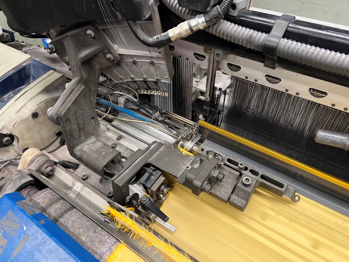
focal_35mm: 26
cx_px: 174
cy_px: 131
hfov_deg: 67.3
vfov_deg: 53.1
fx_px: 262
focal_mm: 5.7
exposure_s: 1/100
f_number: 1.5
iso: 100
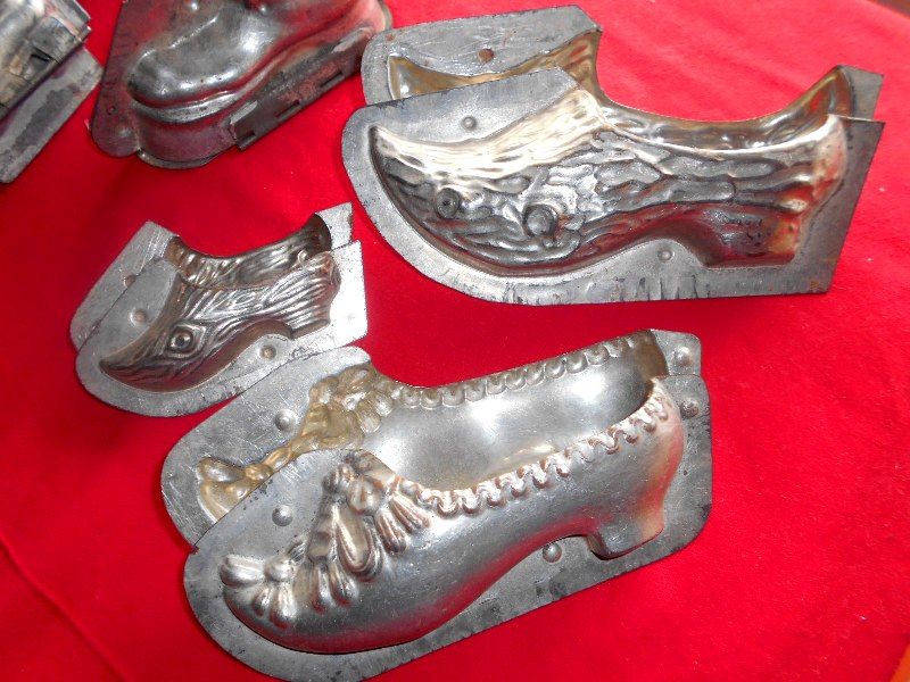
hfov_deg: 67.3
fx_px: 683
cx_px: 455
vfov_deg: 53.1
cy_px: 341
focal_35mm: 26
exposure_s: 1/25
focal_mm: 4.6
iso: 80
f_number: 3.2
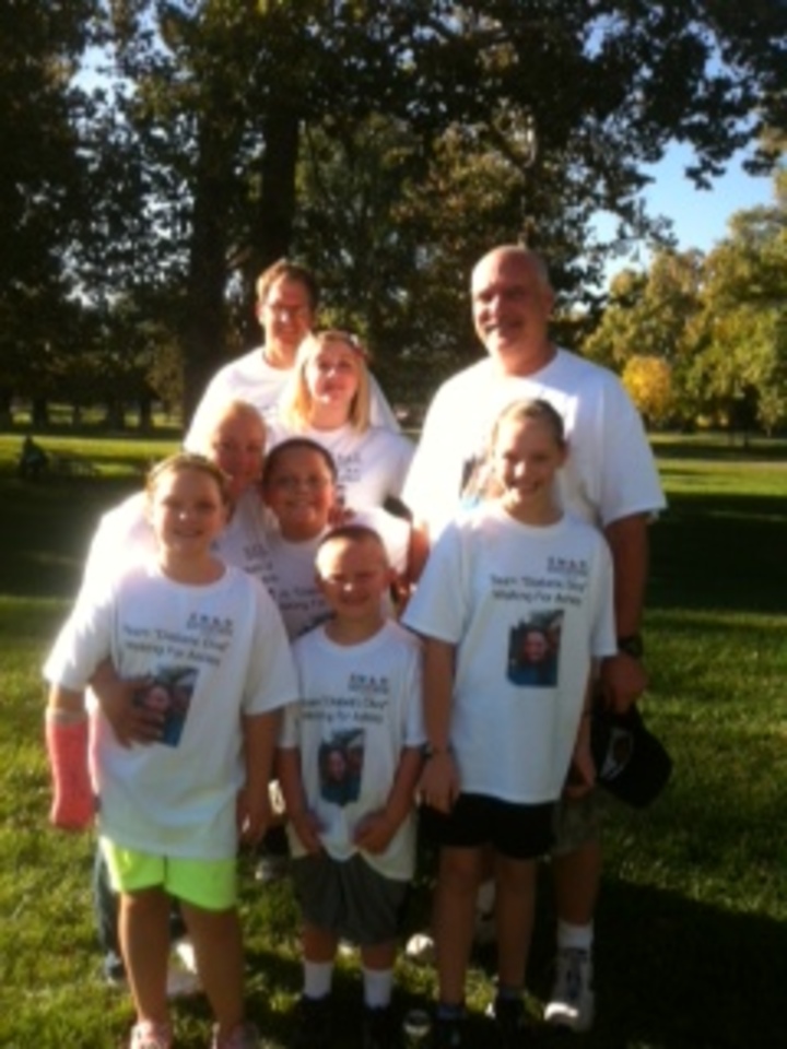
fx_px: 1061
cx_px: 394
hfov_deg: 40.7
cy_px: 524
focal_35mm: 35
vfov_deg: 52.6
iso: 80
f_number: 2.8
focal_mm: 3.85
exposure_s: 1/503
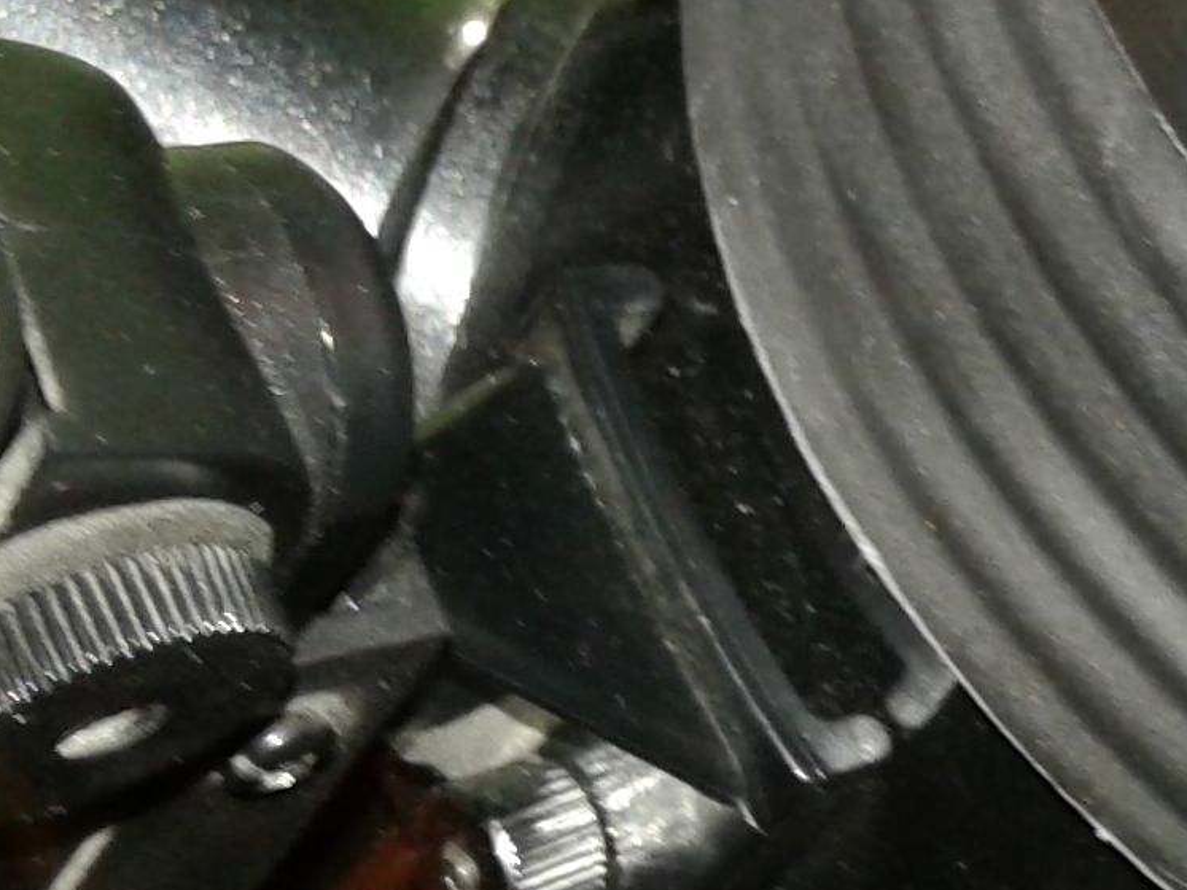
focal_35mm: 114
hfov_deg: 16.6
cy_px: 312
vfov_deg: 13.0
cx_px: 1381
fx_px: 3908
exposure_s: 1/16
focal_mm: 3.3
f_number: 2.2
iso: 50
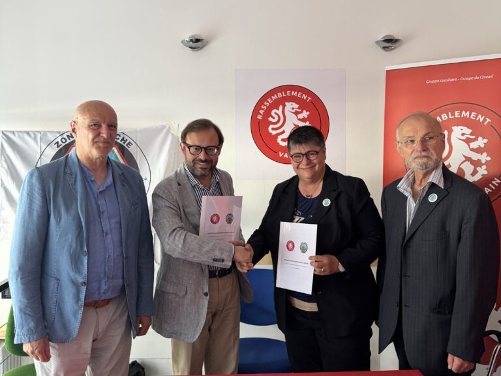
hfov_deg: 71.6
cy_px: 188
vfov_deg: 56.8
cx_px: 250
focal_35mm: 24
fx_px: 347
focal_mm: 6.76
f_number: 1.78
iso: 250
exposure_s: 1/60
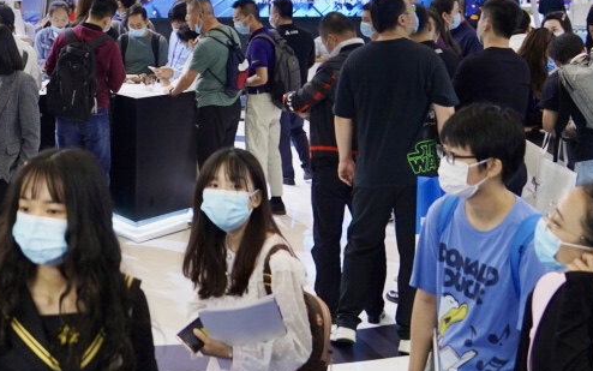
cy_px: -146
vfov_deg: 15.3
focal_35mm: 80
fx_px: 1293
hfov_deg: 24.6
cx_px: -6
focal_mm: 24
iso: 500
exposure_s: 1/100
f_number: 3.2
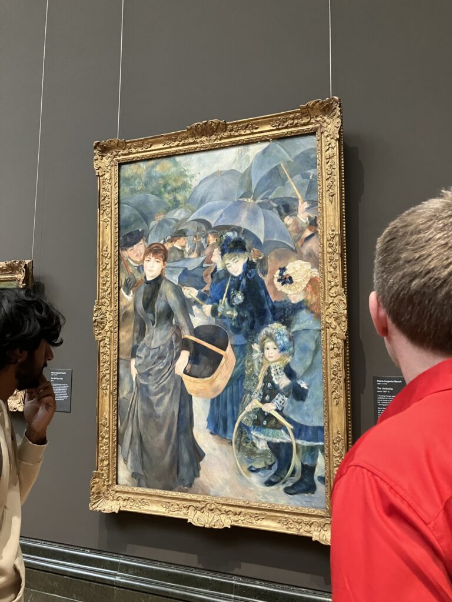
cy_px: 301
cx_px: 226
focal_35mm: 28
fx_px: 487
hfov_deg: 49.7
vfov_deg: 63.4
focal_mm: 3.99
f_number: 1.8
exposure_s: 1/34
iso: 400
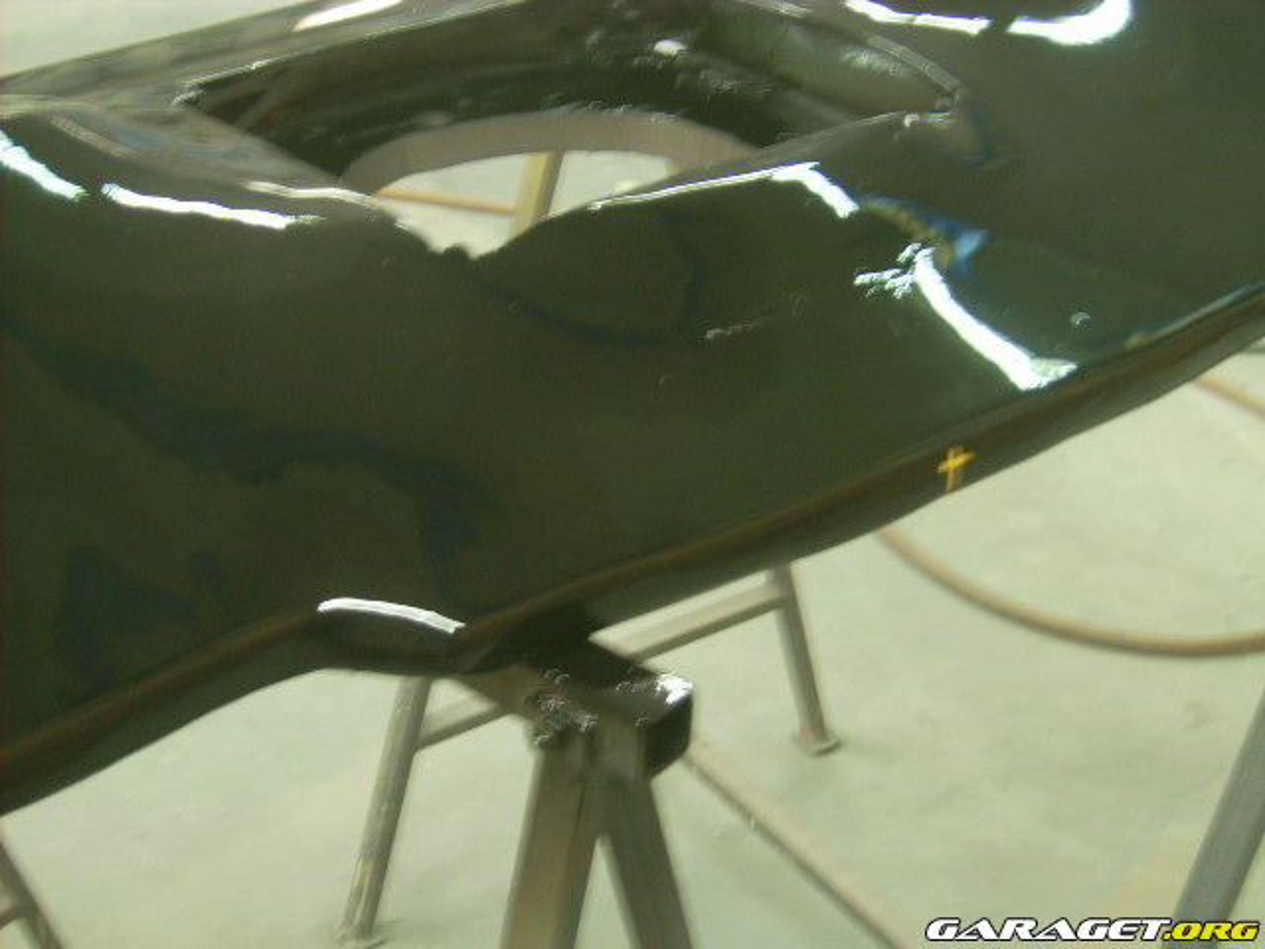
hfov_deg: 30.3
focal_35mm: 64
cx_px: 632
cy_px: 474
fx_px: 2339
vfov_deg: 22.9
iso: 50
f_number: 3.7
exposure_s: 1/6
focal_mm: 10.75
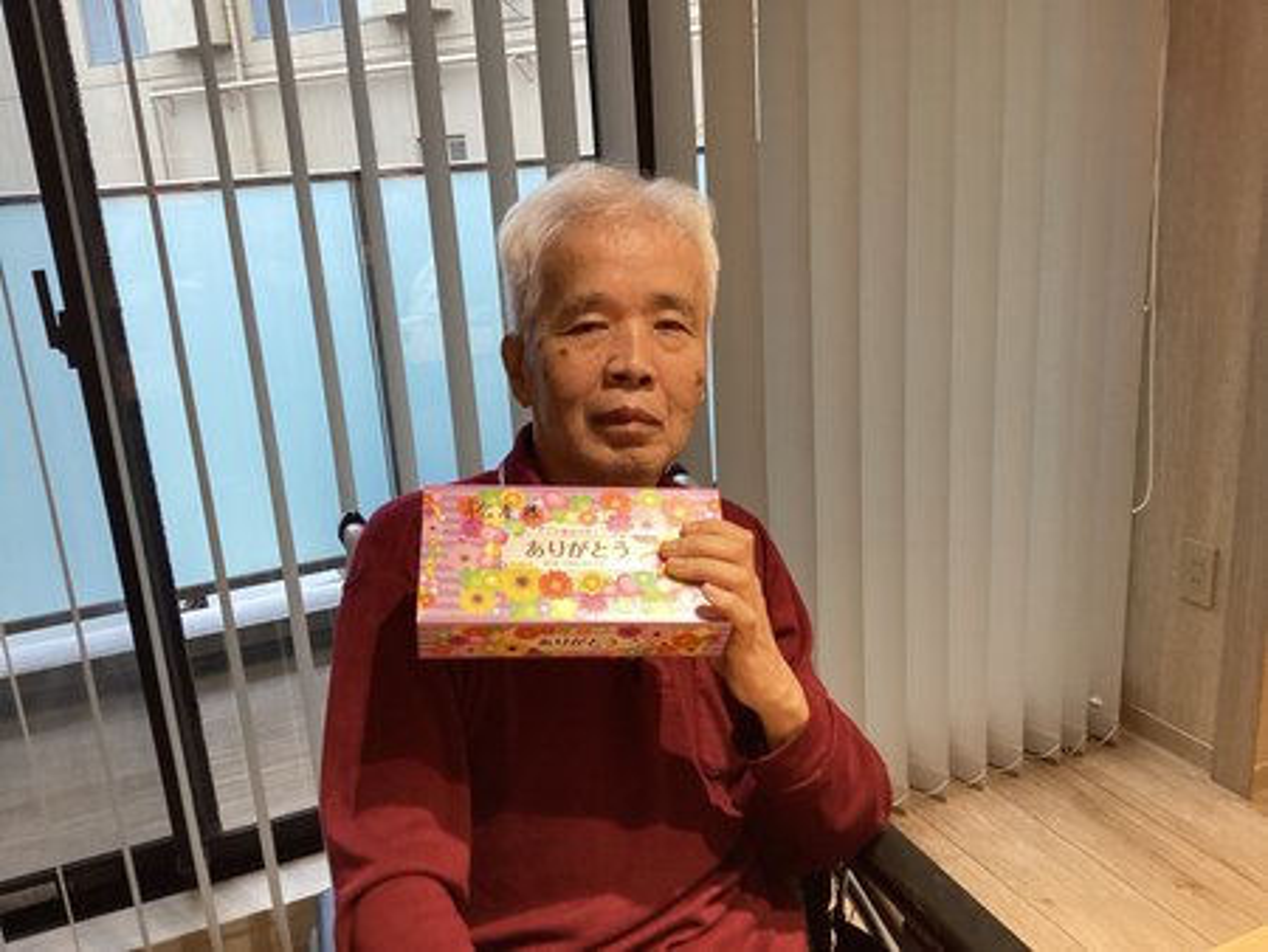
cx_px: 634
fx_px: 1136
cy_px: 476
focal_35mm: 31
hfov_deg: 58.3
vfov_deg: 45.5
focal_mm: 3.3
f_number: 2.4
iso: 125
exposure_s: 1/60
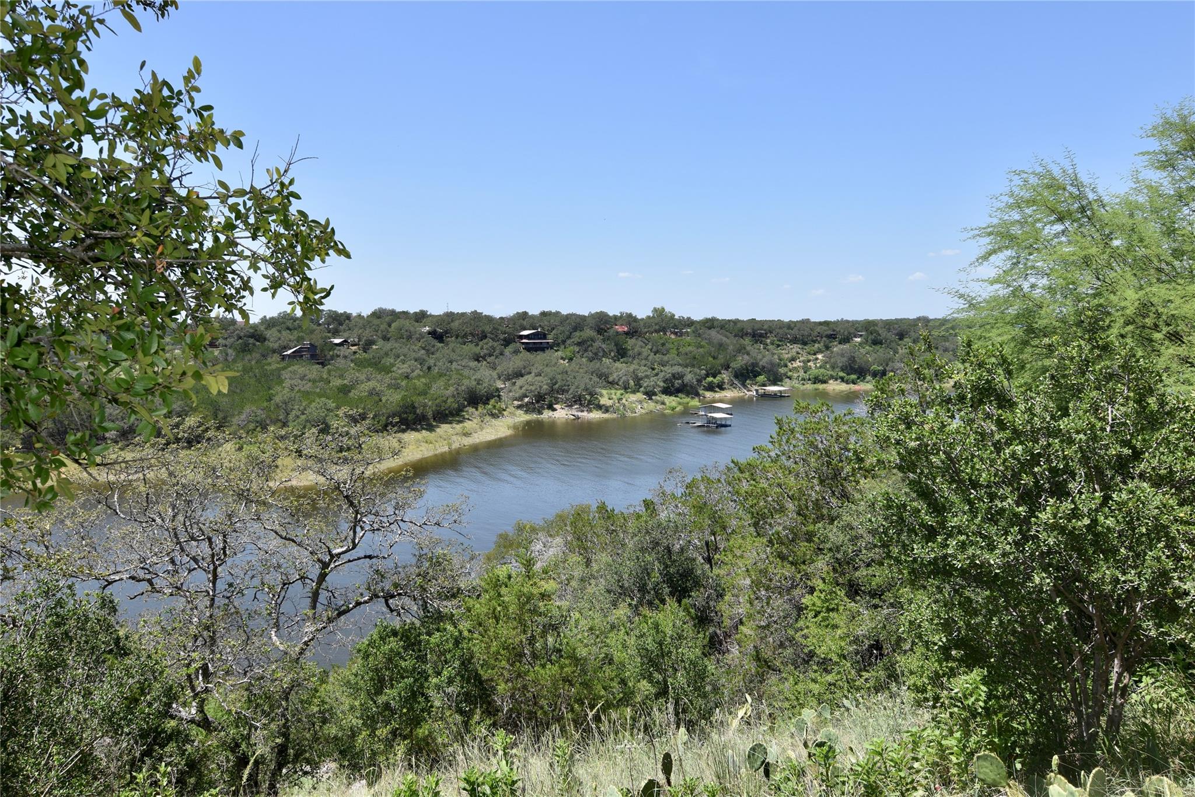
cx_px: 598
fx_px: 797
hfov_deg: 73.7
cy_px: 398
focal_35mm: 24
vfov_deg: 53.1
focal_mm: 16
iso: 100
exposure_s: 1/200
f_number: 9
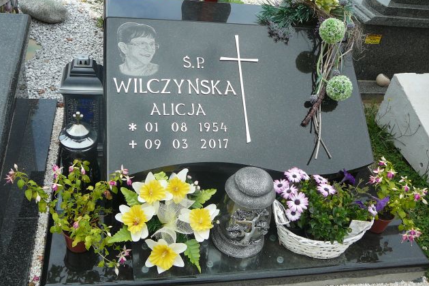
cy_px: 136
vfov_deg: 35.9
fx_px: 441
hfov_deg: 51.9
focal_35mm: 37
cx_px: 213
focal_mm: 5.2
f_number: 2.8
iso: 80
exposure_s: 1/640
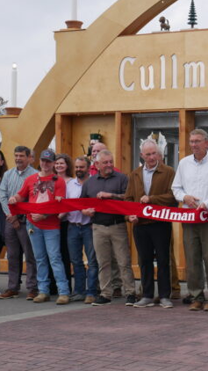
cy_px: 200
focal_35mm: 90
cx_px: 290
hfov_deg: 12.9
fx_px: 884
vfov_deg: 23.7
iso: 200
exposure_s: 1/250
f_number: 9
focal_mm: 25
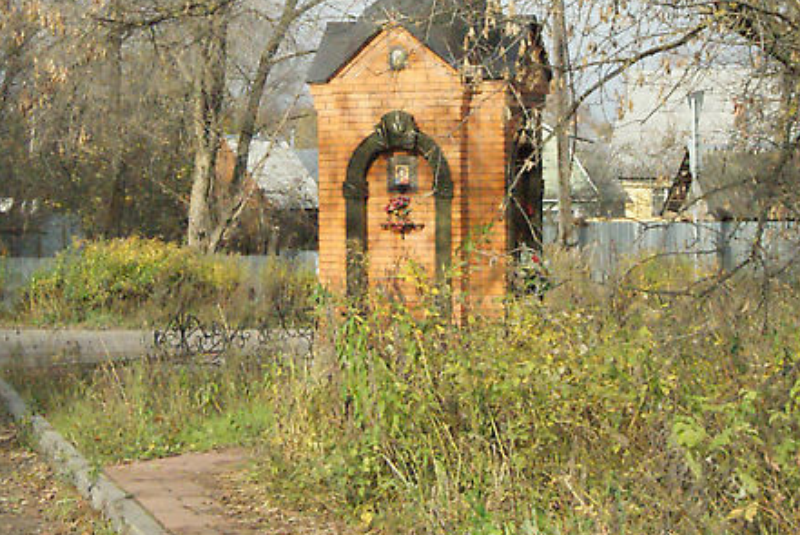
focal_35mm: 107
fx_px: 2381
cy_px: 60
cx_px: 375
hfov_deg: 19.1
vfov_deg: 12.7
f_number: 14
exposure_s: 1/2000
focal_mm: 35
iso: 3200
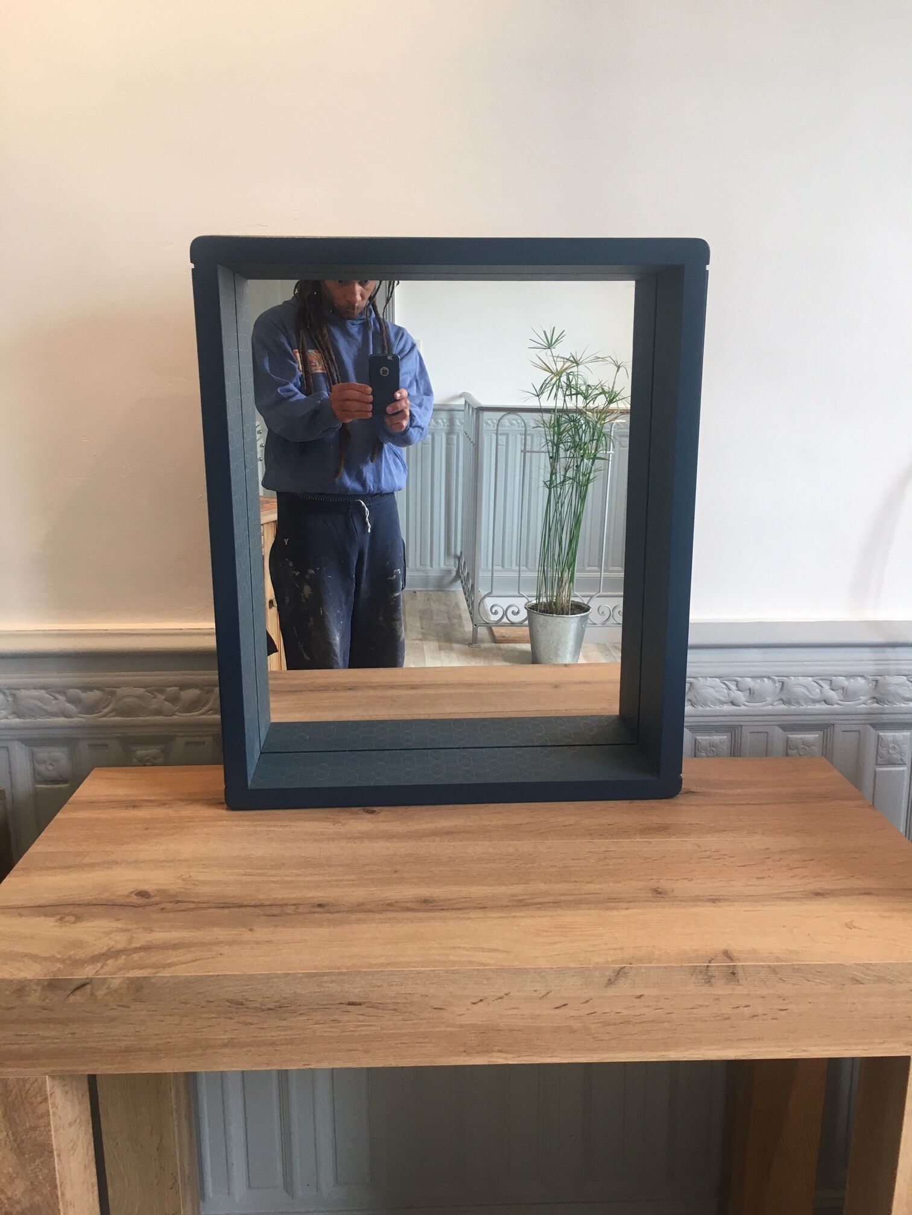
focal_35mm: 29
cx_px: 456
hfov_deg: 48.2
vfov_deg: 61.7
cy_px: 608
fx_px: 1019
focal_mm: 4.15
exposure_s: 1/33
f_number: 2.2
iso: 50
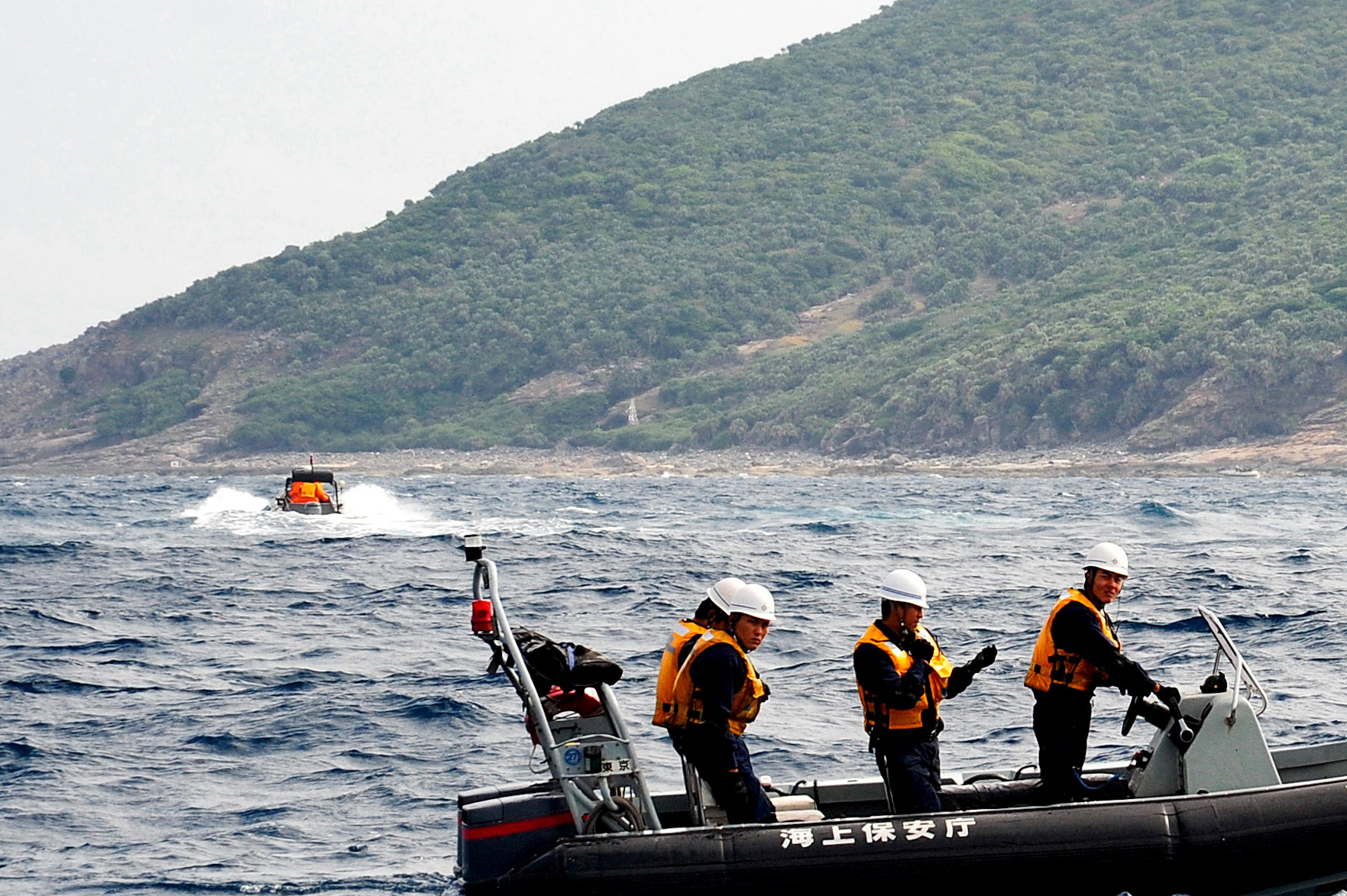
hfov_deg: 7.2
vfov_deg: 4.8
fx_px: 10731
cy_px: 504
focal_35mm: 287
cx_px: 1088
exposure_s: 1/640
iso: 500
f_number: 13
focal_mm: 120
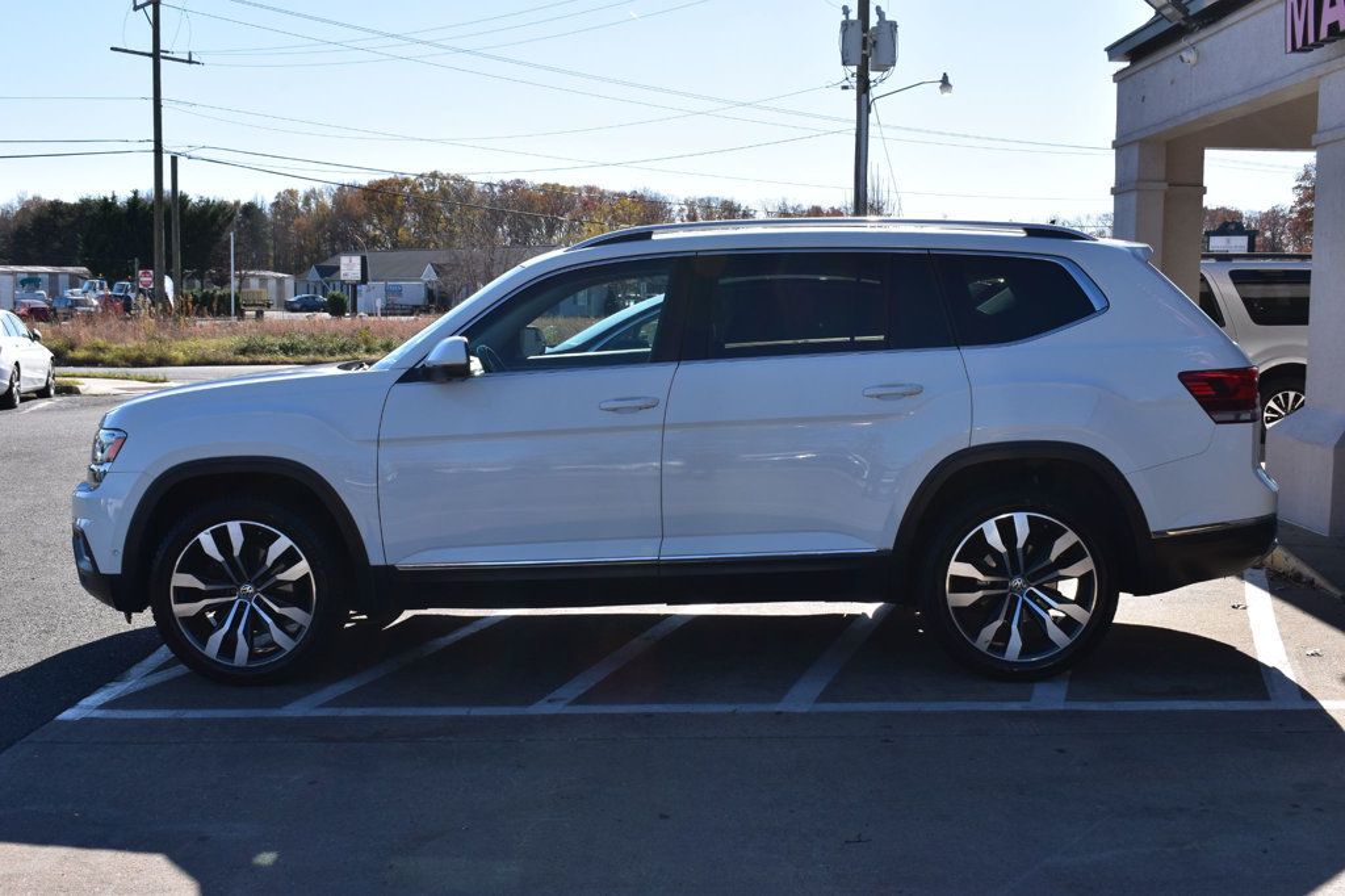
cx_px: 672
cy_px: 448
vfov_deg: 30.8
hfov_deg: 45.0
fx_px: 1625
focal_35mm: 44
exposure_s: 1/500
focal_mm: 29
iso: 400
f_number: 11
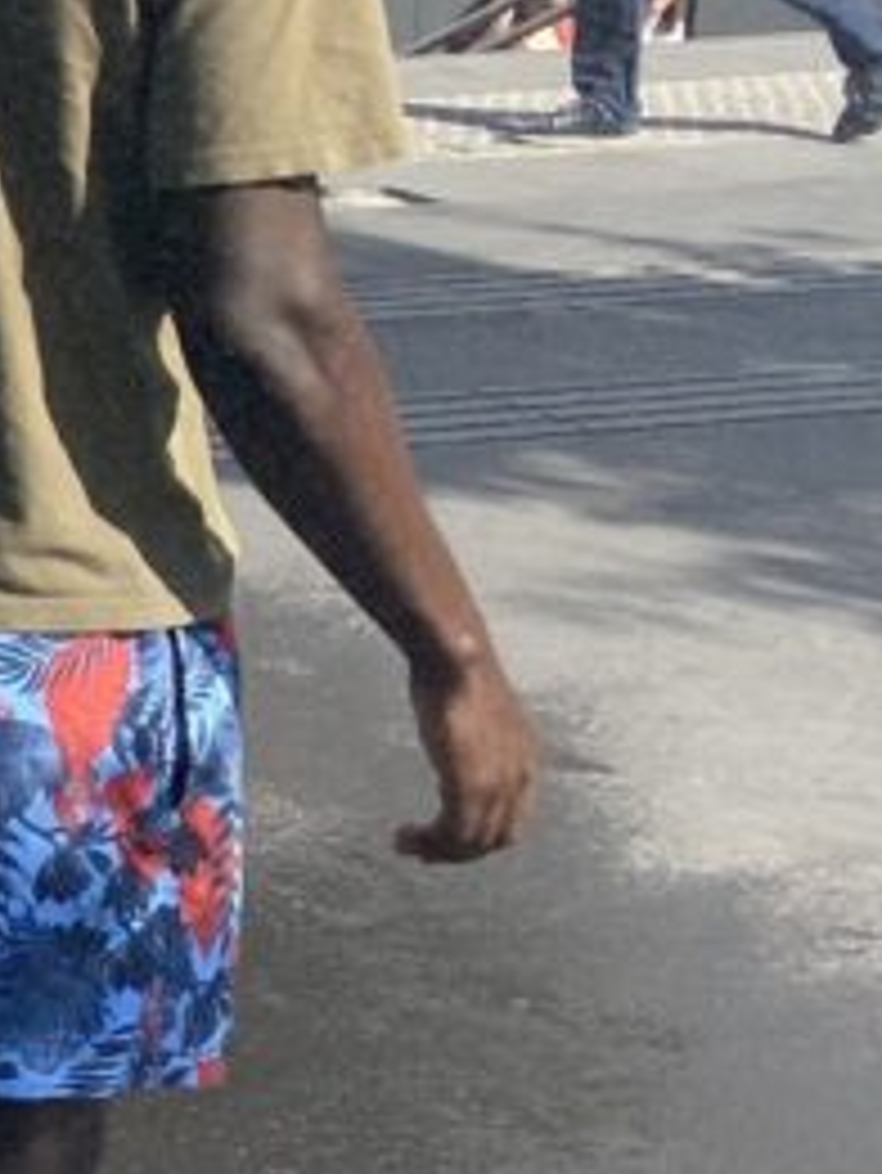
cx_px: -1314
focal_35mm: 102
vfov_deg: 18.5
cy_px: -117
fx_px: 3462
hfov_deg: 11.6
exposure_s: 1/2222
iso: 32
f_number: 1.8
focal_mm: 4.25
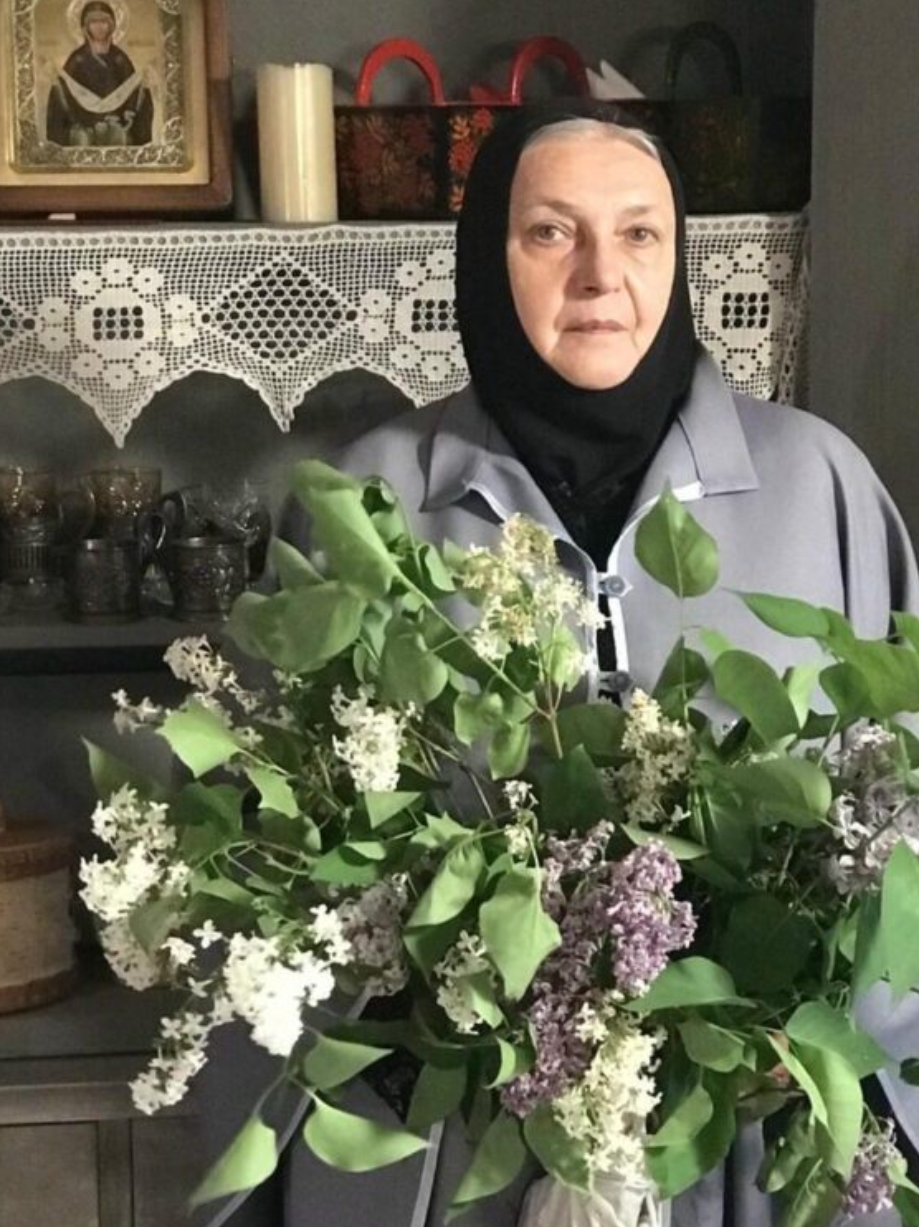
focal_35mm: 82
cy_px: 672
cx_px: 577
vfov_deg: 23.8
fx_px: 2904
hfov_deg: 18.0
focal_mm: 6.6
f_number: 2.8
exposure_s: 1/50
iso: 1000
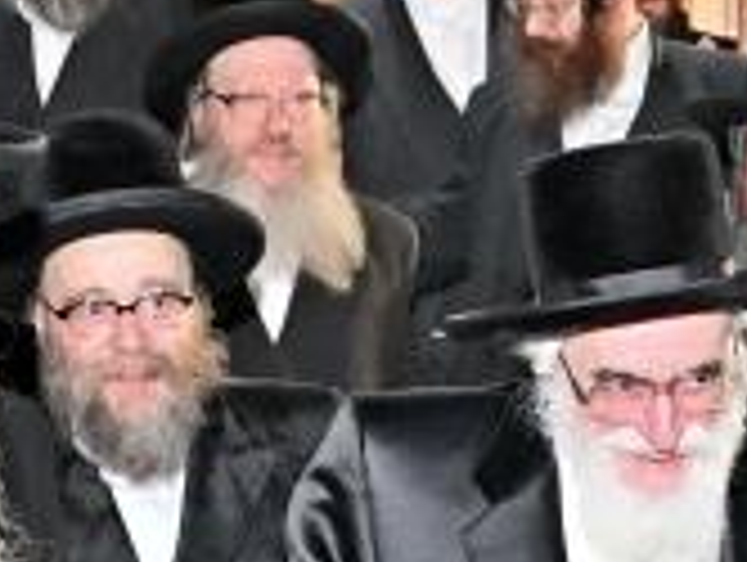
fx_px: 3069
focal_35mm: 142
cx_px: 518
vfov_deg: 10.4
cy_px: 564
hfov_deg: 13.8
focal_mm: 24
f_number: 4
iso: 2000
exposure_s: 1/160
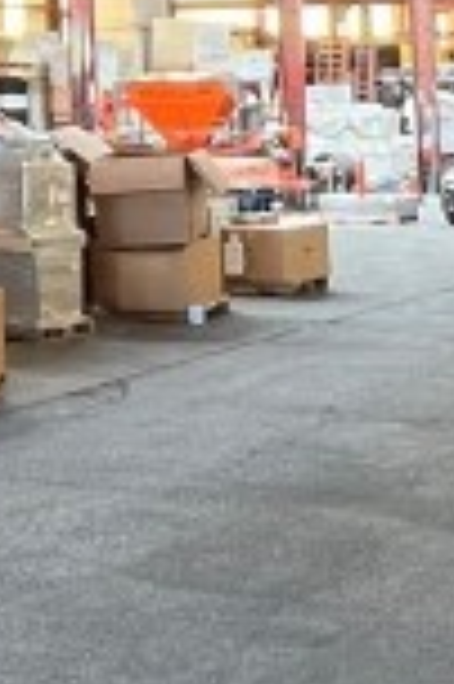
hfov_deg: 14.1
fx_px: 1725
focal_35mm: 91
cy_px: -126
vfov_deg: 21.0
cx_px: -211
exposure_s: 1/60
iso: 200
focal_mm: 1.57
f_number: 1.8
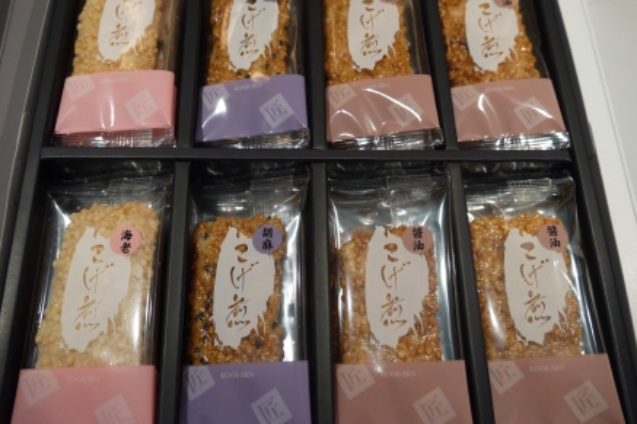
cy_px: 197
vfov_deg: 41.1
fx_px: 566
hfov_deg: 58.7
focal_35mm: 32
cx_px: 316
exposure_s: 1/60
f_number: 3.6
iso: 400
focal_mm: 15
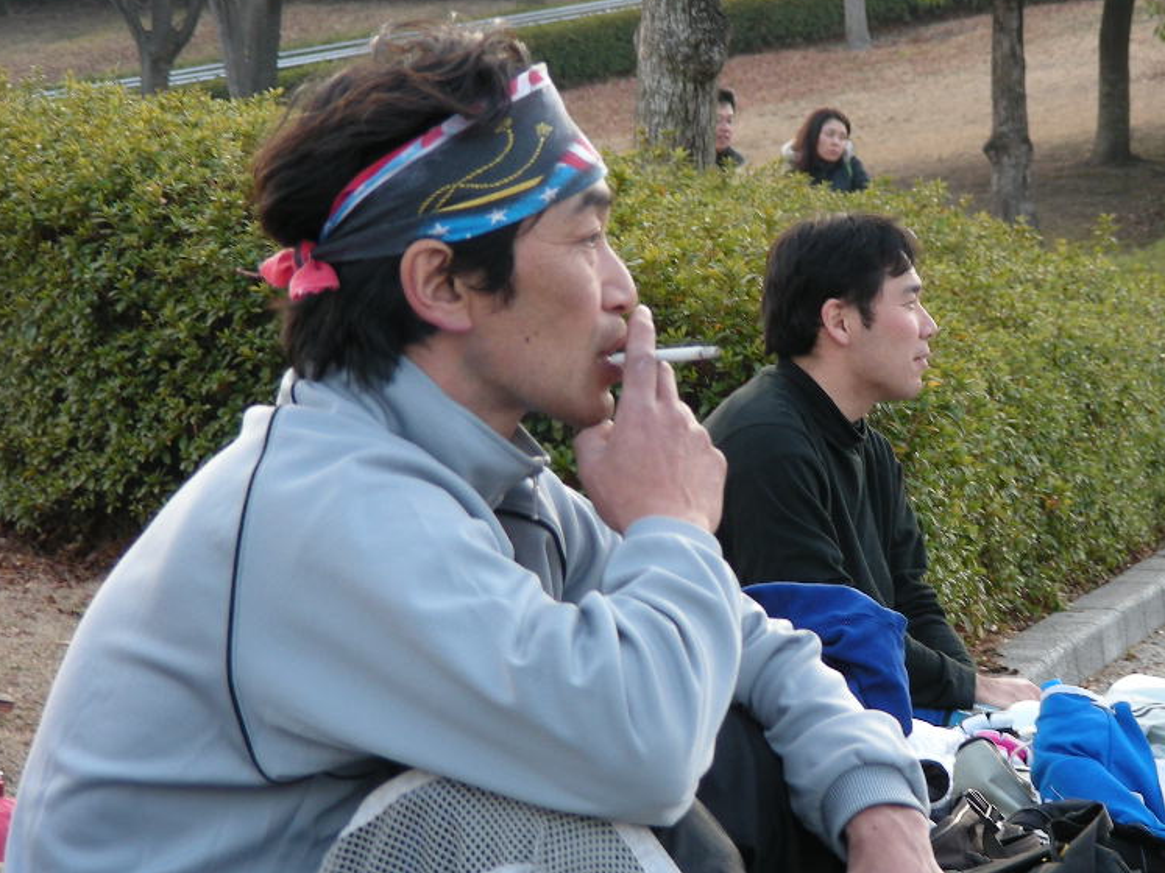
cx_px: 791
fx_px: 6831
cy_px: 538
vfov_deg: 7.3
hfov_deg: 9.7
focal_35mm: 203
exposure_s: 1/59.8
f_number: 3.5
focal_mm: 24.7
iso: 77
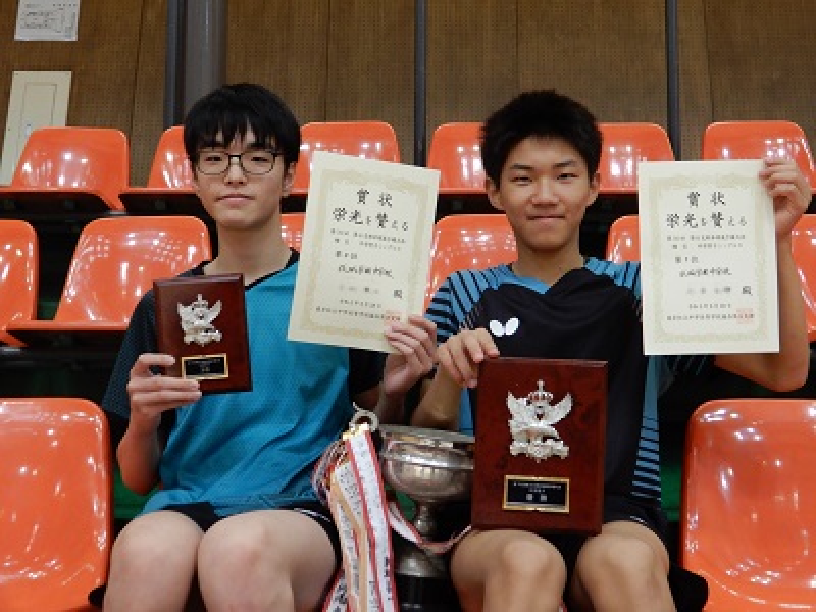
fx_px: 1179
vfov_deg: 29.1
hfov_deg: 38.2
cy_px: 306
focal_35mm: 50
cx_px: 408
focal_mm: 8.9
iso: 400
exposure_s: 1/25
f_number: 4
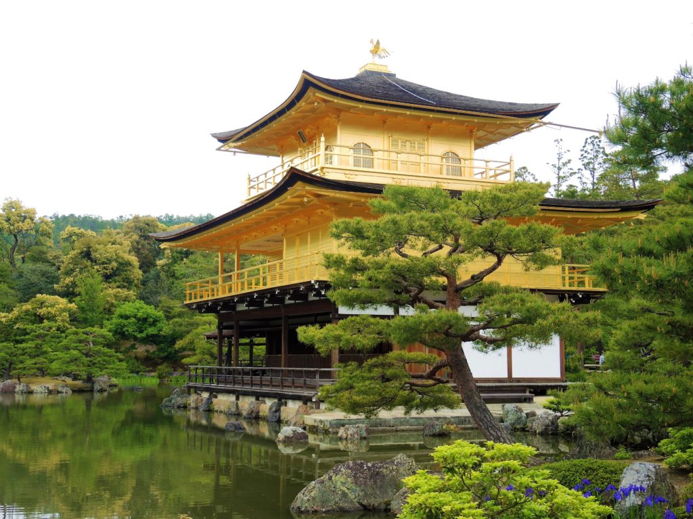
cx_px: 346
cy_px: 260
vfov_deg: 31.5
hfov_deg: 41.2
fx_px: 921
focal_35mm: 46
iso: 80
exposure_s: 1/500
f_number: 2.5
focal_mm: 9.9
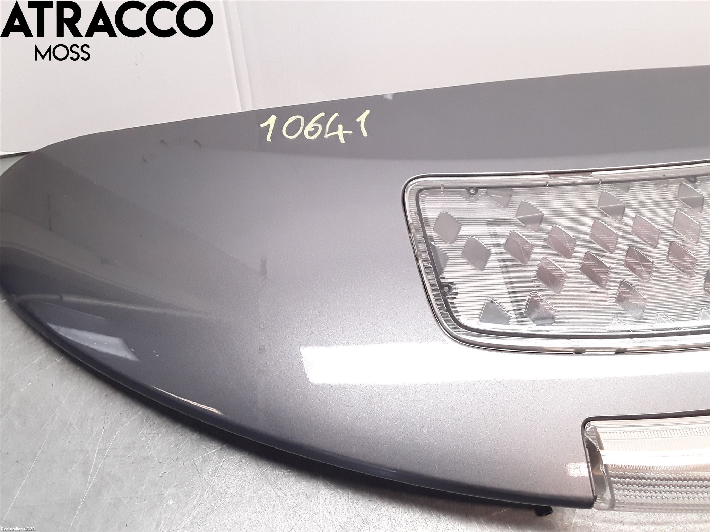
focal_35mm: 28
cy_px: 266
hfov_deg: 63.4
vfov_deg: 49.7
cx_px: 355
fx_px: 574
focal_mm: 2.91
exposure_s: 1/100
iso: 100
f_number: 1.9
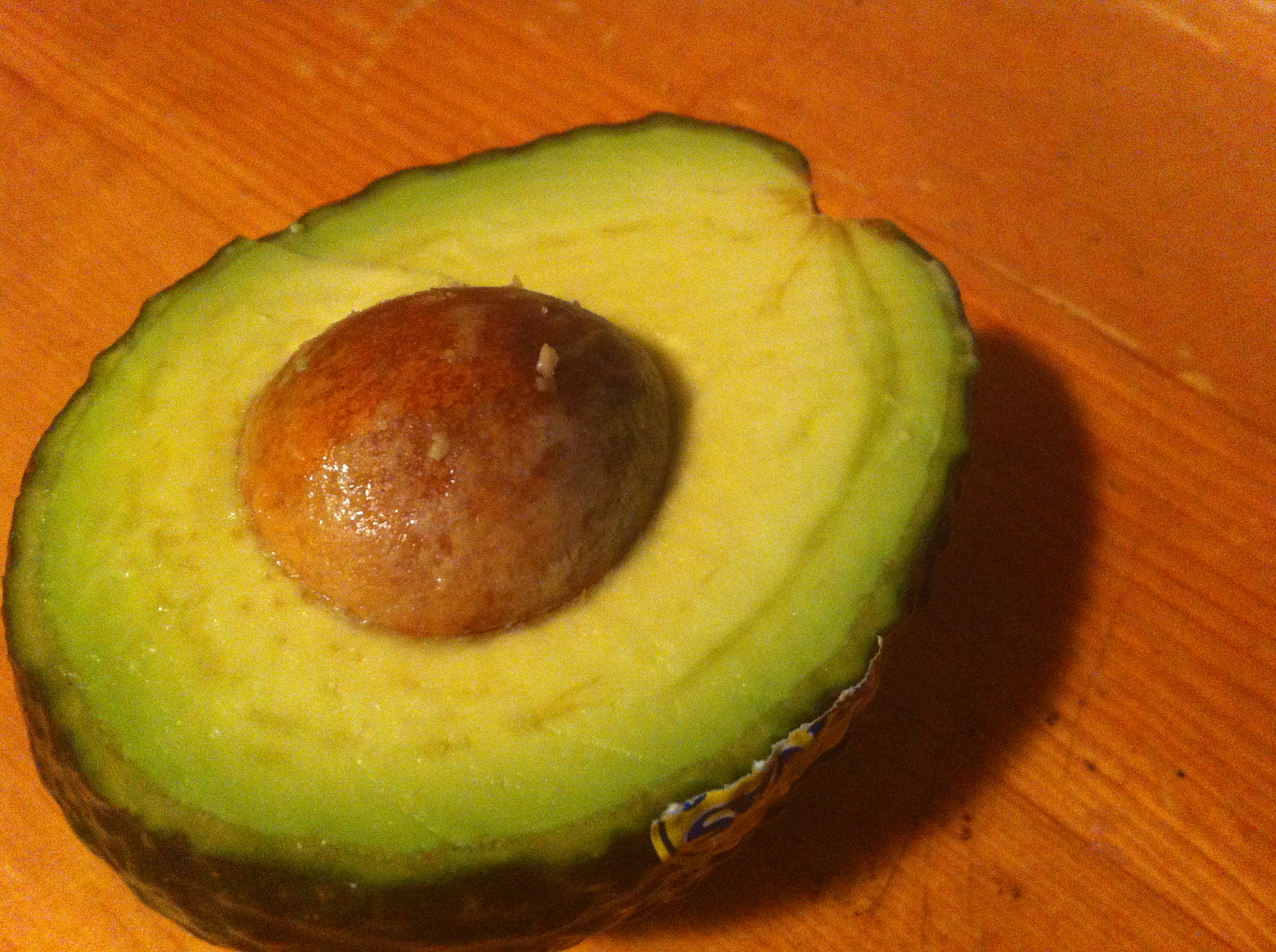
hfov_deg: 52.7
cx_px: 638
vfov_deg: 40.6
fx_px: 1288
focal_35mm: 35
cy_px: 476
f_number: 2.8
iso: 500
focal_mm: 3.85
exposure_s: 1/15
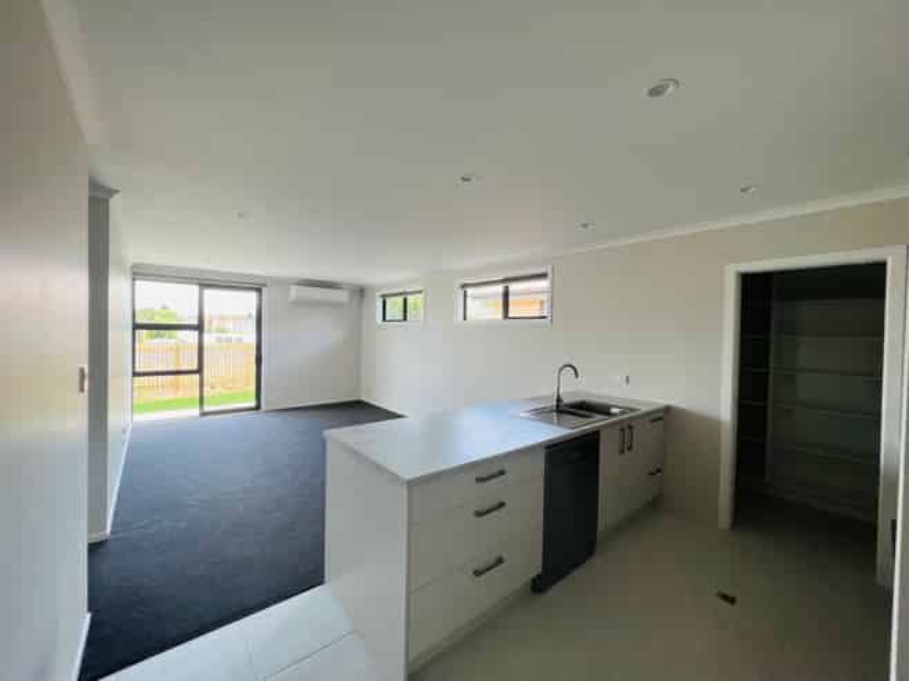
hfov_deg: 106.2
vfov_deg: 89.9
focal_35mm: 13
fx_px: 341
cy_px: 340
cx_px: 454
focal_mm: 1.57
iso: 64
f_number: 1.8
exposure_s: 1/99
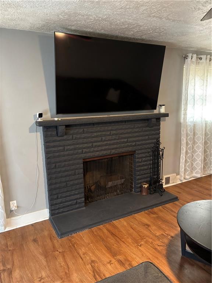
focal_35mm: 26
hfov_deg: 53.1
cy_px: 142
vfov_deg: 67.3
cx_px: 106
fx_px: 212
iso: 640
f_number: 1.6
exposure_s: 1/30
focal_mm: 5.96
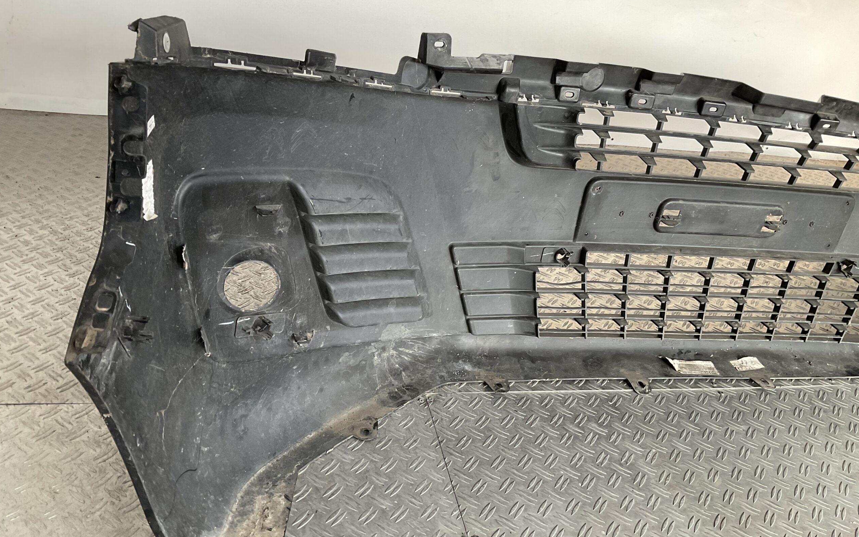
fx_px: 726
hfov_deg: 61.2
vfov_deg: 40.5
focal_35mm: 31
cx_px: 429
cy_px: 298
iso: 64
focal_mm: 3
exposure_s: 1/100
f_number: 1.8
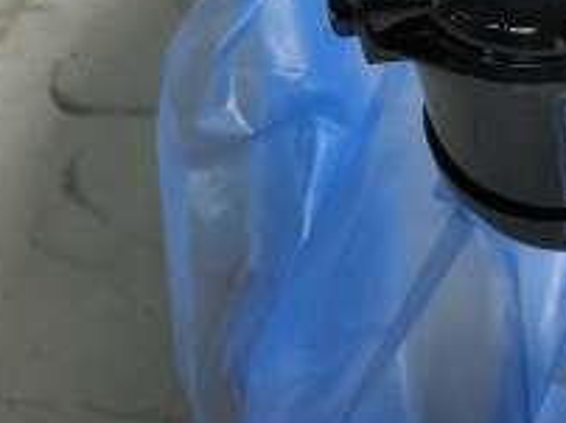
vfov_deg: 12.0
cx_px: 1292
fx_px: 1862
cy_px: -331
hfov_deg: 13.5
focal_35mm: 114
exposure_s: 1/180
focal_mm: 5.4
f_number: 1.8
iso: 20
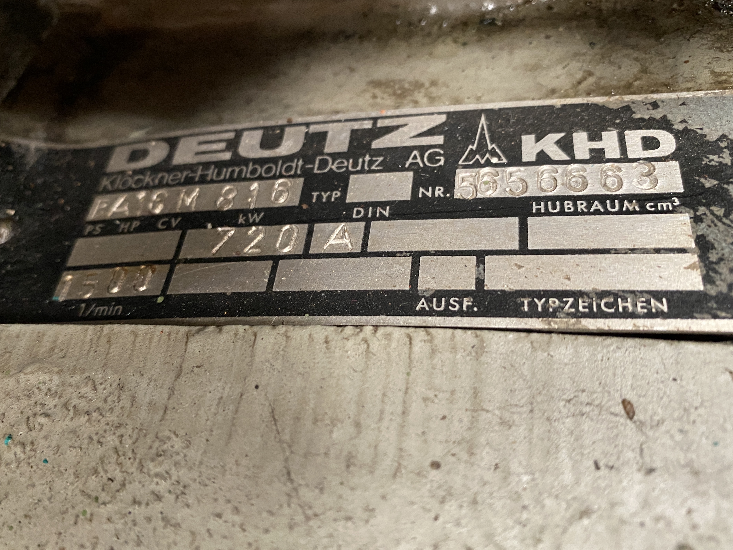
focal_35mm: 28
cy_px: 279
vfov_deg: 49.7
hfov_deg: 63.4
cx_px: 352
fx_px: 593
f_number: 1.8
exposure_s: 1/57
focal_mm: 4.25
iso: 500
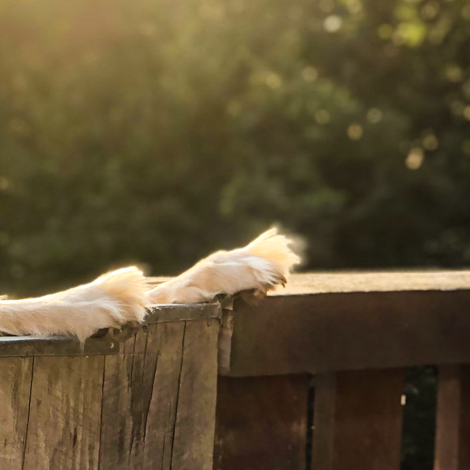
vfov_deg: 13.6
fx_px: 1966
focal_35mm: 128
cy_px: 237
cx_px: -5
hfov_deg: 13.4
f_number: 2.4
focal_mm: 6
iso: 16
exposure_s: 1/216
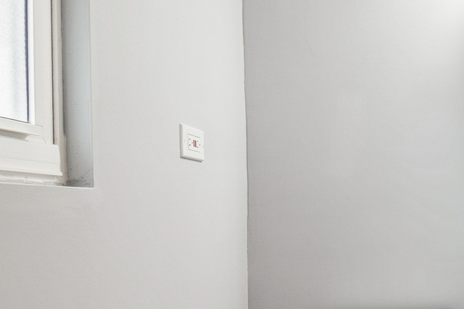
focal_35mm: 39
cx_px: 548
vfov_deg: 33.9
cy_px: 205
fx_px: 503
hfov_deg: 38.0
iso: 100
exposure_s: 1/3
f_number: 8
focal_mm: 10
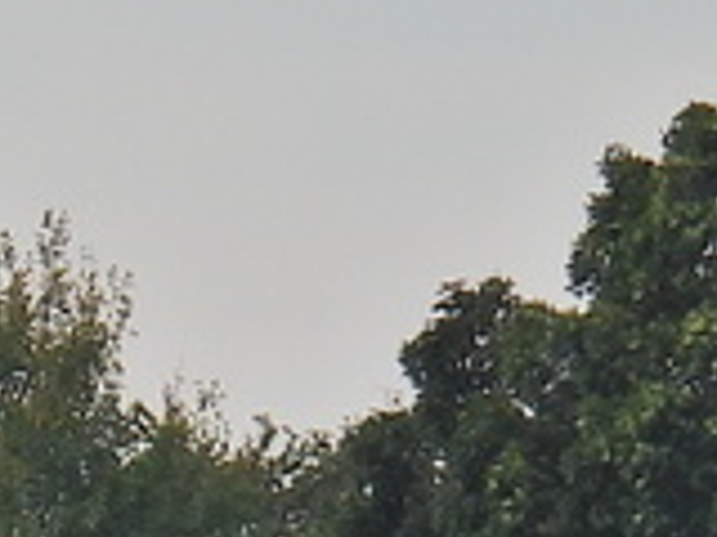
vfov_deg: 0.5
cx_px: -1976
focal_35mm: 3032
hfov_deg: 0.7
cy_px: 1835
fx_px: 62802
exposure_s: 1/500
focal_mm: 67.8
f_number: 5
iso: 100
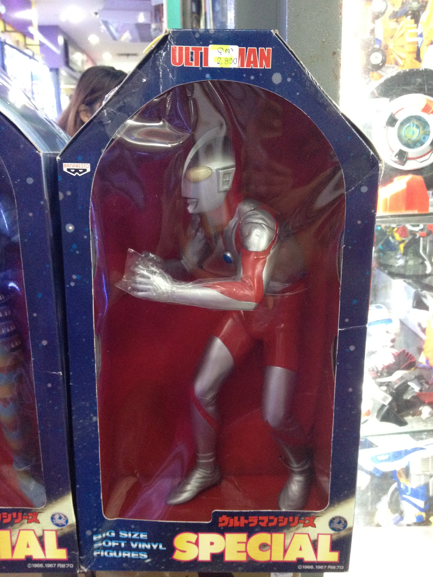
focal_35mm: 35
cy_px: 288
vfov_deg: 52.6
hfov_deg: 40.7
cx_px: 216
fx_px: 584
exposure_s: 1/20
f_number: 2.4
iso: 320
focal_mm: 4.28
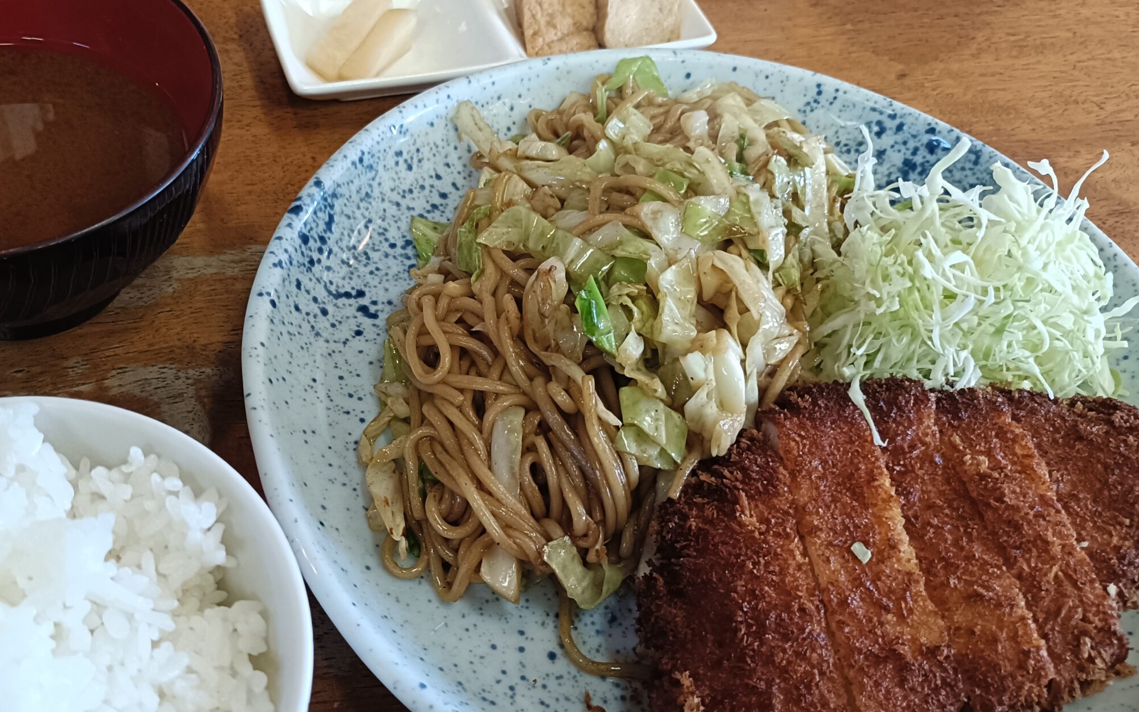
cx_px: 410
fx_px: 1055
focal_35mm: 34
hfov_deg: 55.9
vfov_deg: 37.1
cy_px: 430
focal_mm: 4.7
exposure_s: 1/60
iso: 1000
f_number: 1.7
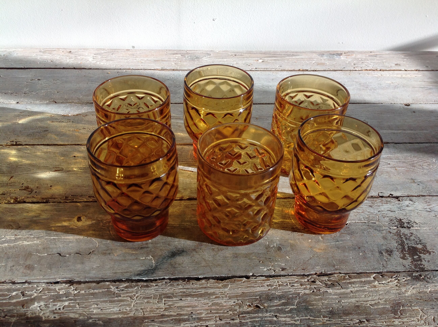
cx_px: 219
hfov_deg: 52.7
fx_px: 442
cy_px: 164
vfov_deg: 40.6
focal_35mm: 35
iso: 50
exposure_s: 1/378
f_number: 2.4
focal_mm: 4.28
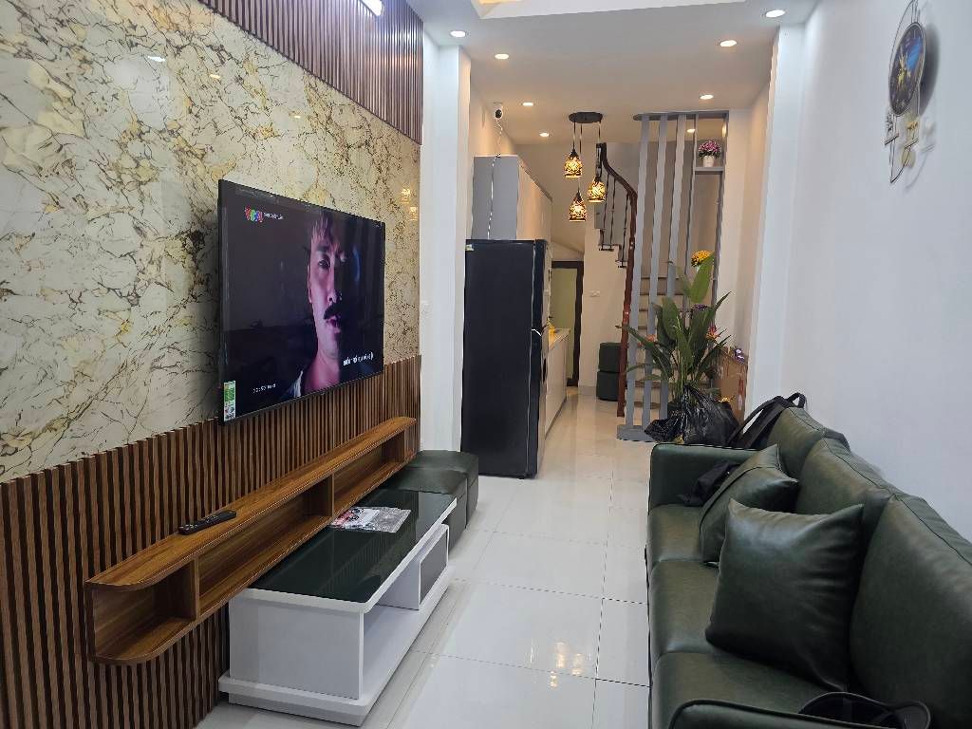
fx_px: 646
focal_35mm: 23
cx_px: 486
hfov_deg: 73.9
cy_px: 364
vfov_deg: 58.9
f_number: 1.7
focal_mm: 6.3
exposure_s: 1/100
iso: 125
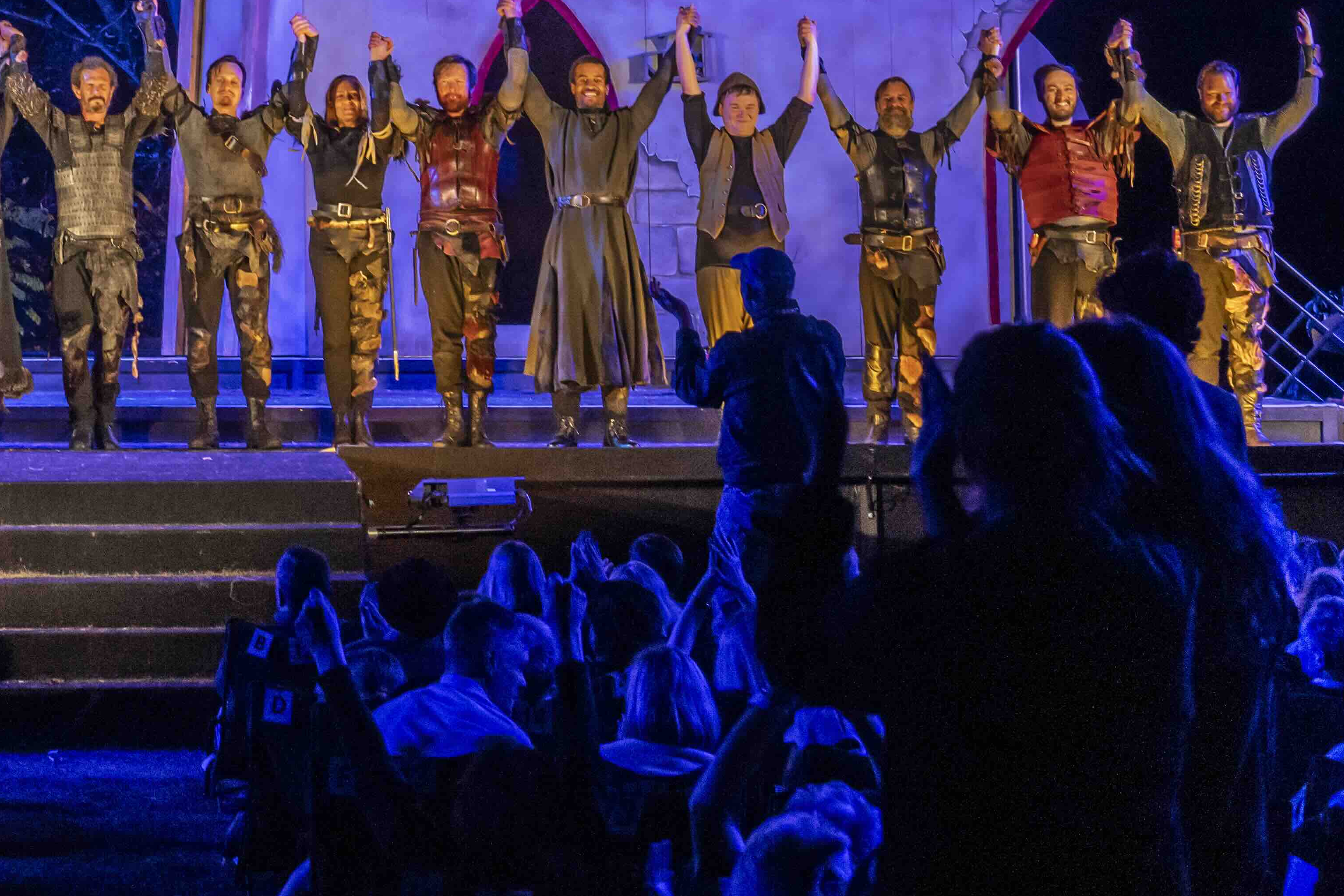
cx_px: 96
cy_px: -243
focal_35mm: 116
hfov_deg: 17.3
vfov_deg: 11.5
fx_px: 4331
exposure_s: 1/125
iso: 4000
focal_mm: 42
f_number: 5.6
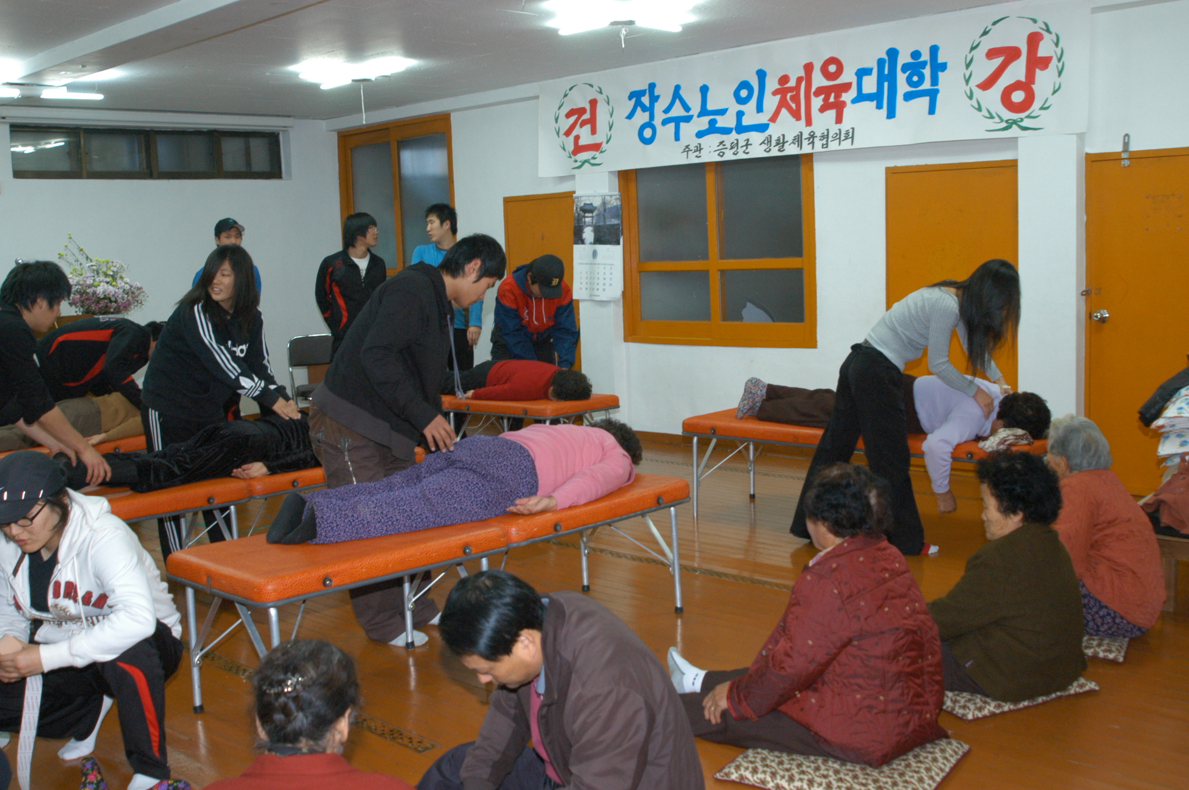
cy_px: 395
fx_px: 1188
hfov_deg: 53.2
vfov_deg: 36.8
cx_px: 594
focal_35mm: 36
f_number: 7.1
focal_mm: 24
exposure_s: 1/60
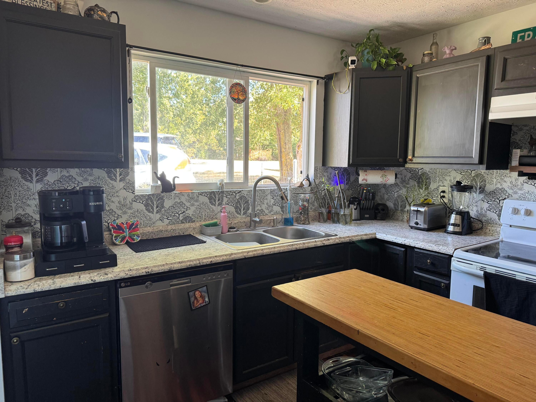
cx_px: 268
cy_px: 201
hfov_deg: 71.6
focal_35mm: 24
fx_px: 372
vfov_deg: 56.8
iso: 200
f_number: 1.78
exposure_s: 1/110
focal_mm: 6.76
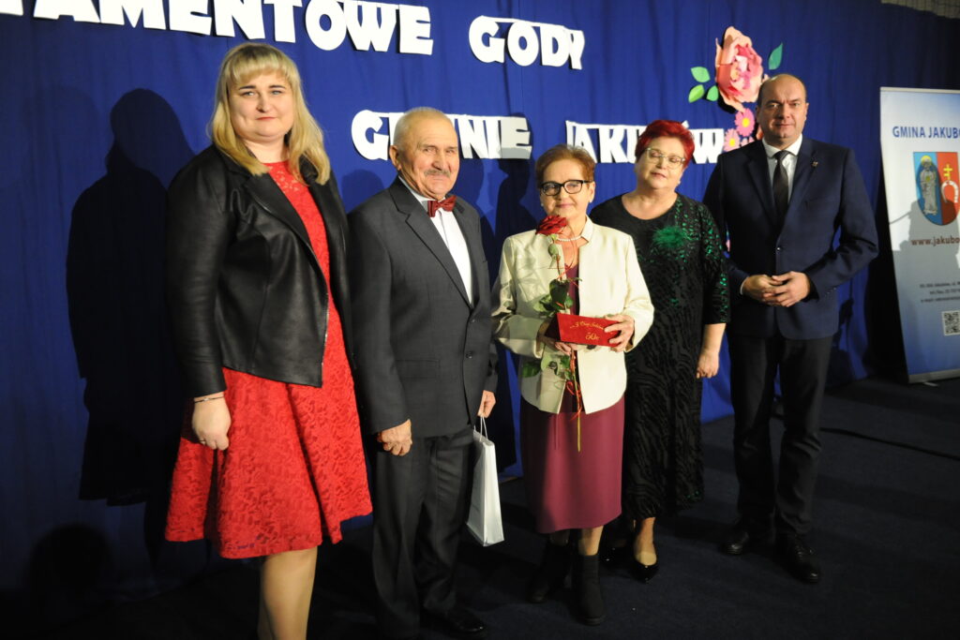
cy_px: 320
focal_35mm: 34
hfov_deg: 55.8
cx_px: 480
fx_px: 907
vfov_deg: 38.9
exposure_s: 1/160
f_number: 2.8
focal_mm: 34
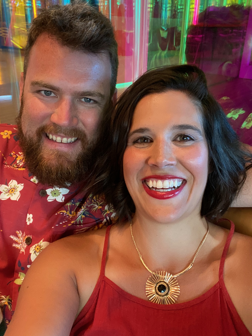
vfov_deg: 53.9
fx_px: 330
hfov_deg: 41.8
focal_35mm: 34
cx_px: 115
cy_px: 173
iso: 400
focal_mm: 2.71
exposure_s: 1/31
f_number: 2.2
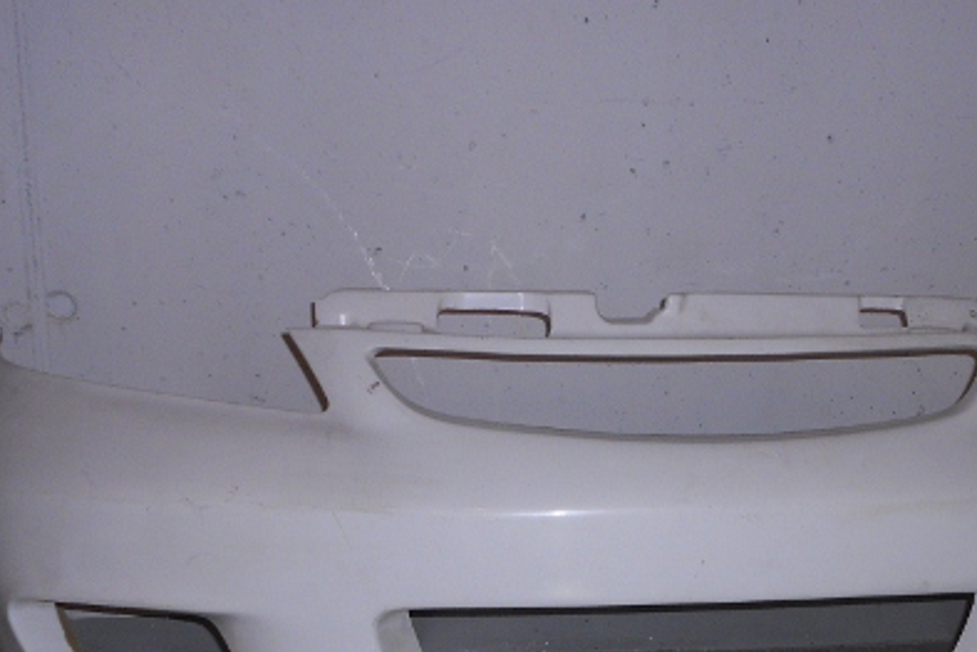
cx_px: 630
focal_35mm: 49
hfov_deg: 40.0
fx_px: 1330
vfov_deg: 26.7
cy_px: 573
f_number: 3.4
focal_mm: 5.1
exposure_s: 1/25
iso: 100
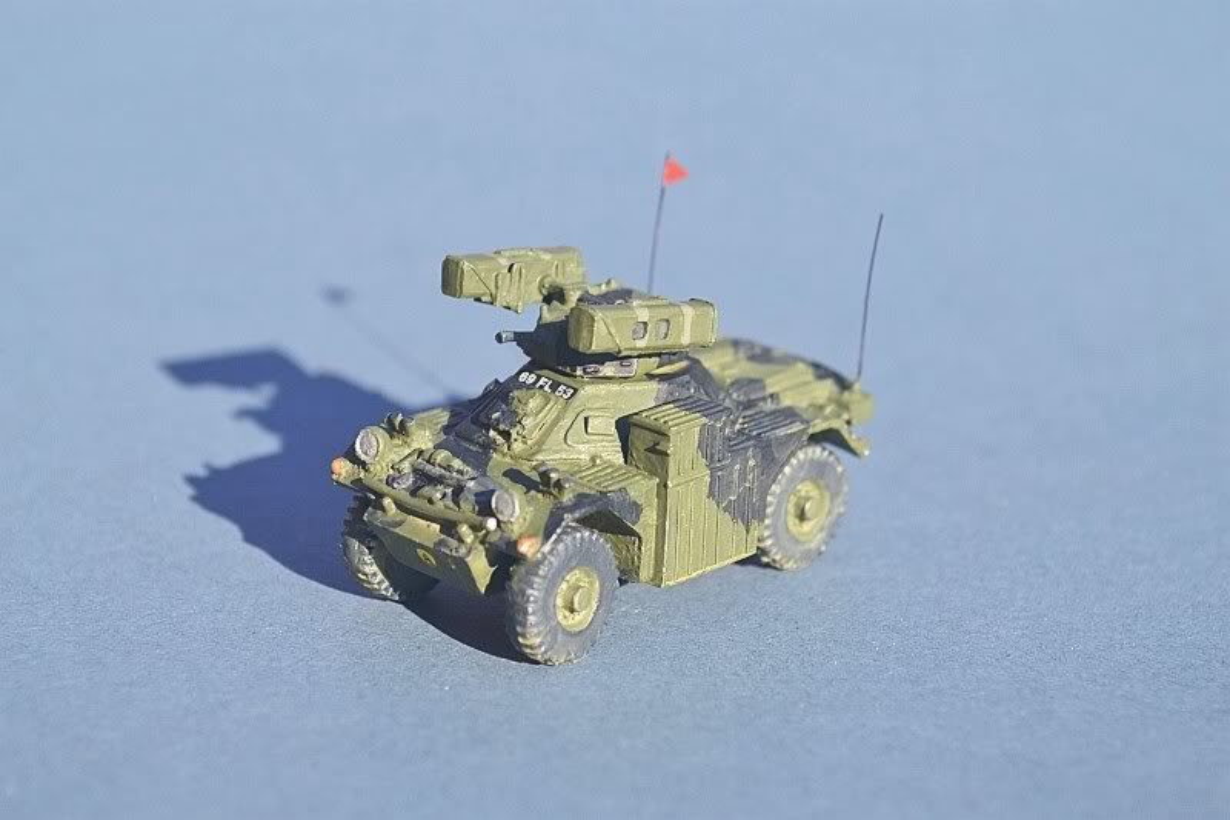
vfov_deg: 16.5
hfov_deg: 24.6
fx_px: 2818
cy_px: 410
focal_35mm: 82
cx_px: 615
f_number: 8
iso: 200
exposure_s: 1/125
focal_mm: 55
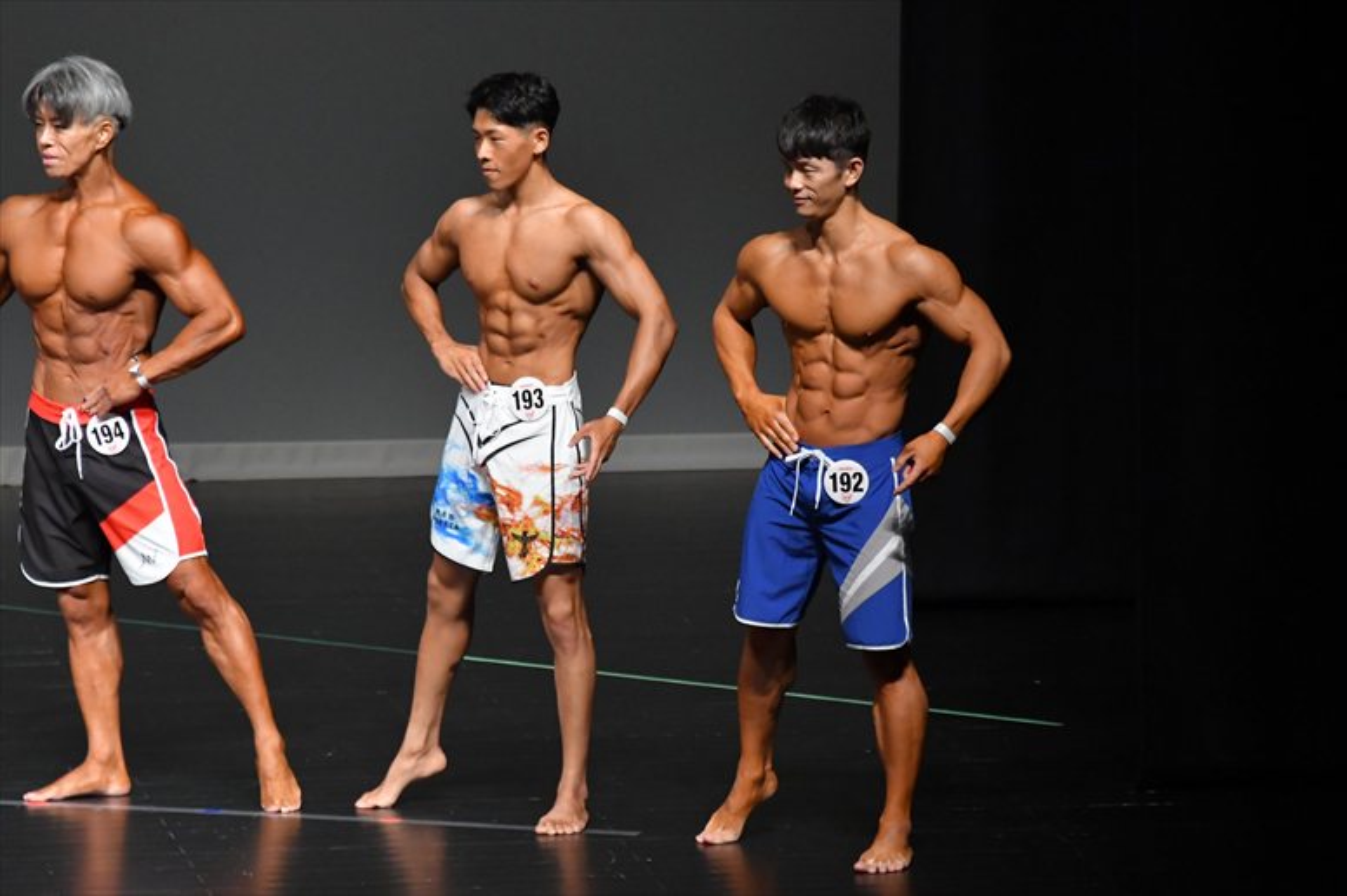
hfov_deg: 6.5
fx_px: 11781
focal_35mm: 315
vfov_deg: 4.4
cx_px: 674
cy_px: 448
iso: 5000
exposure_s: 1/400
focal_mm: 210
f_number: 5.6
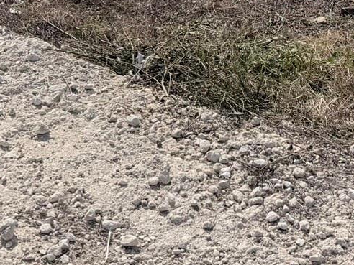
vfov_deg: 13.3
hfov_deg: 19.4
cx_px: 283
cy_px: -214
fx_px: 1023
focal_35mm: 100
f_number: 1.78
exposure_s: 1/10309
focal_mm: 6.76
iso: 80
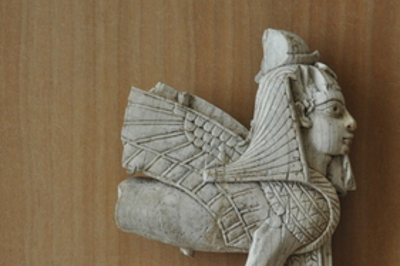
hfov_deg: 7.8
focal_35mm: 263
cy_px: 205
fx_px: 2920
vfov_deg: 5.2
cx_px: 208
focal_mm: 112
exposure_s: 1/100
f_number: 5.3
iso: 800
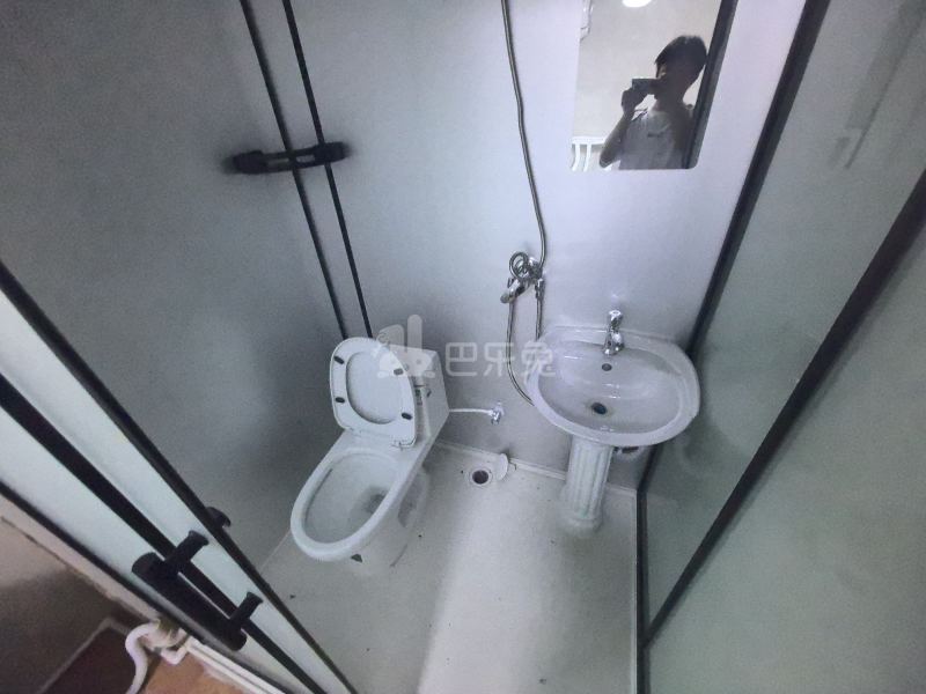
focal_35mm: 13
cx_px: 463
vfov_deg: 89.9
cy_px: 347
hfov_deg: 106.2
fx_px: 348
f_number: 2.2
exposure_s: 1/33.3
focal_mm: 1.95
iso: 2500
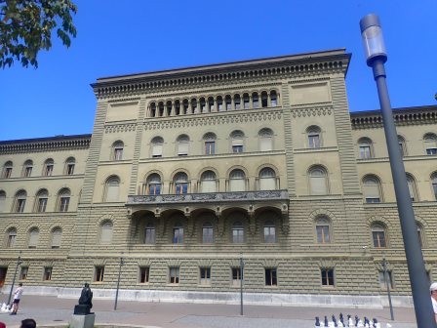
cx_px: 218
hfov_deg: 69.4
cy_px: 164
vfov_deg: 54.9
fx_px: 316
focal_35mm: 25
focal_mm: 4.5
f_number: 8
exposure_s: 1/160
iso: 100
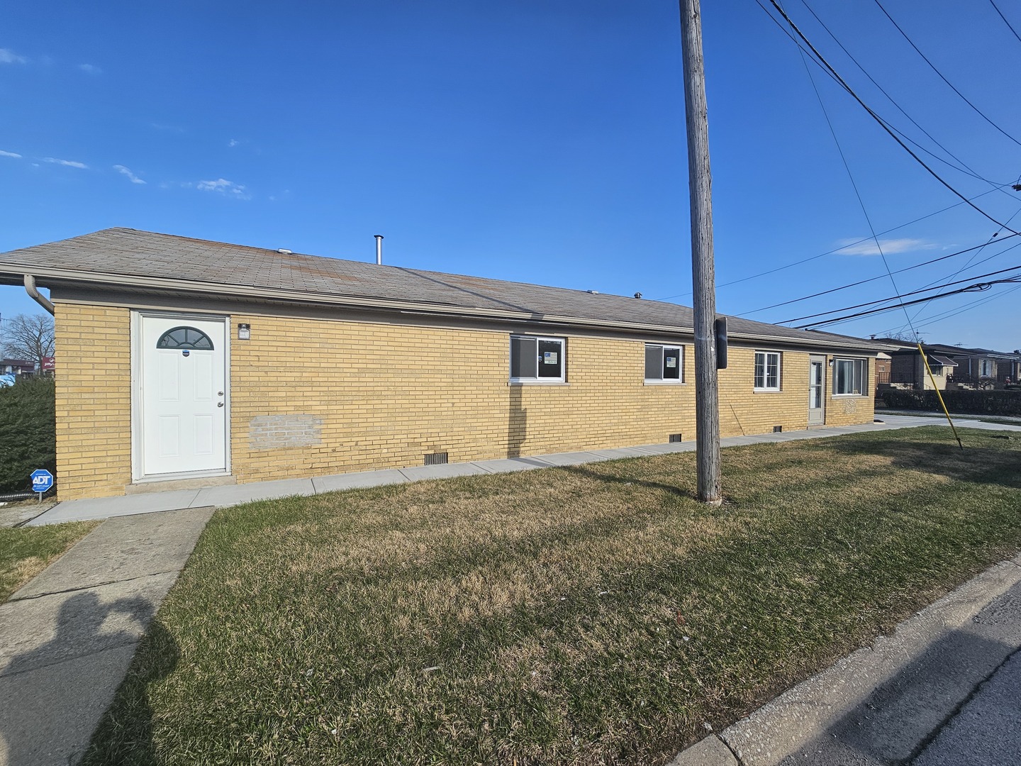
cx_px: 510
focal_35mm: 13
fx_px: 383
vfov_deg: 89.9
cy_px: 383
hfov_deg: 106.2
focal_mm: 2.2
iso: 50
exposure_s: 1/2593
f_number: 2.2
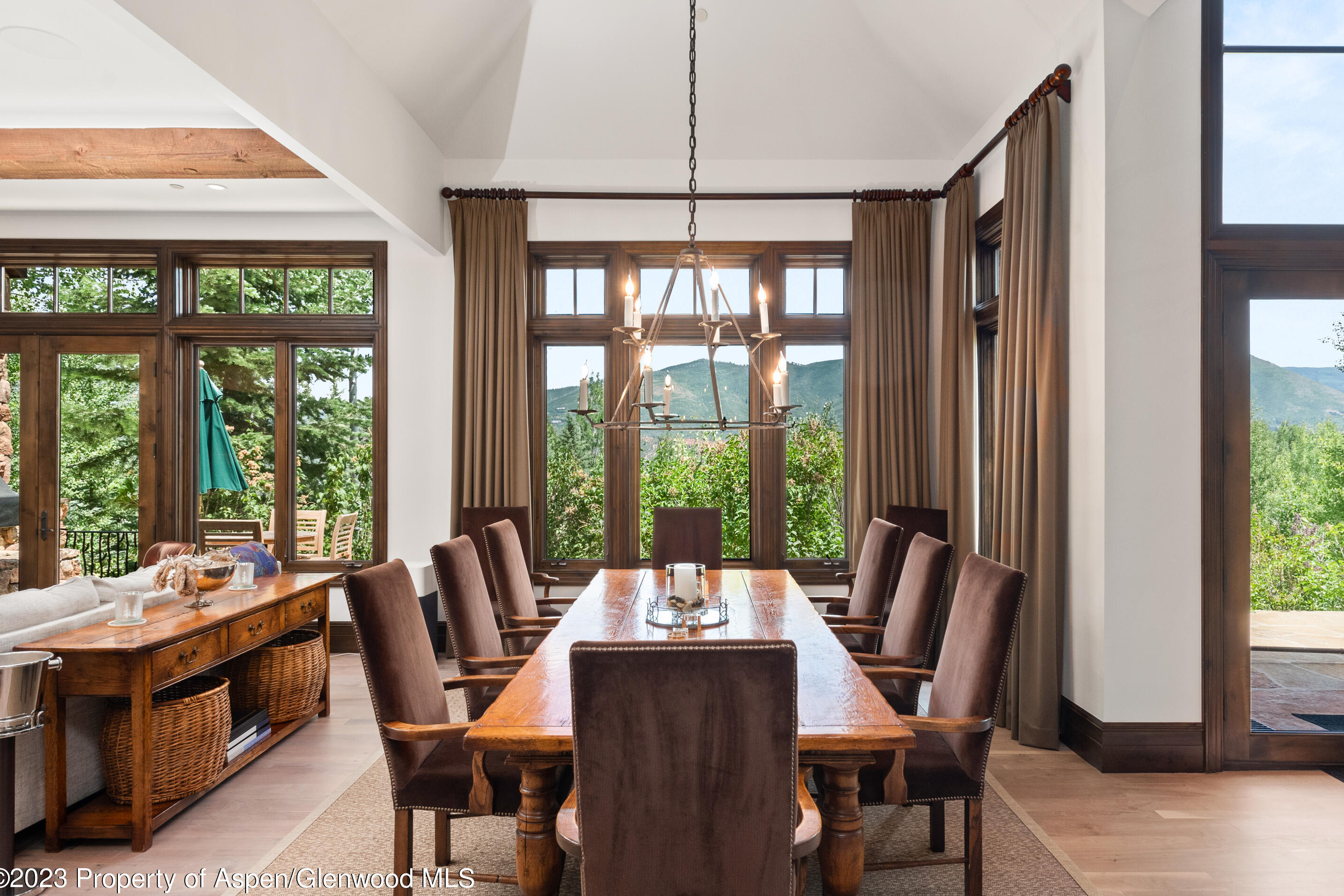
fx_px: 747
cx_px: 694
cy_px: 450
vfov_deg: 61.9
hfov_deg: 83.9
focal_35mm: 20
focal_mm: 19
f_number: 7.1
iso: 800
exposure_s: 1/40
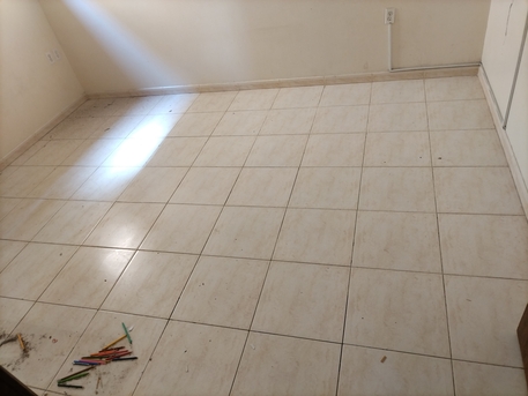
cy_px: 198
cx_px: 264
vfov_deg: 53.1
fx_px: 397
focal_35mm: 26
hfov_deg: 67.3
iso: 568
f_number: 1.8
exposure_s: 1/33.3
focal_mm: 4.7
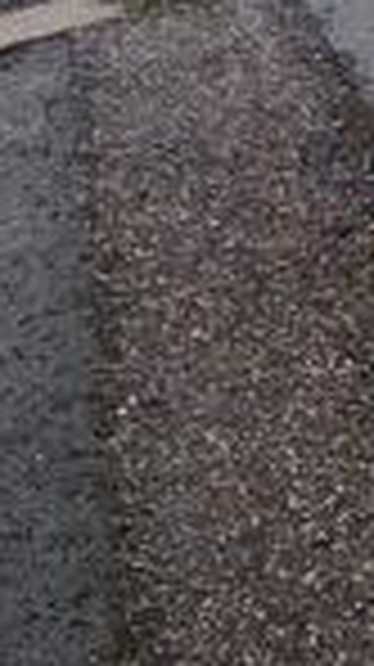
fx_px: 3340
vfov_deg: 9.8
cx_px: -523
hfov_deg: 6.1
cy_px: -1022
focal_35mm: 189
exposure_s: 1/276
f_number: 1.8
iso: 32
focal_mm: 4.6
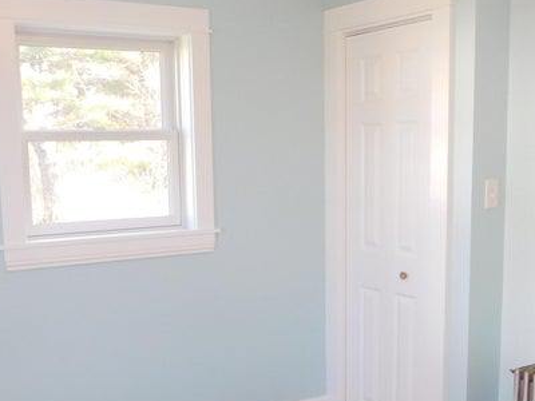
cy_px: 271
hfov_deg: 38.9
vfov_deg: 29.4
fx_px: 757
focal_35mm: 49
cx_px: 249
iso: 140
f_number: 3
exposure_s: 1/30
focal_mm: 4
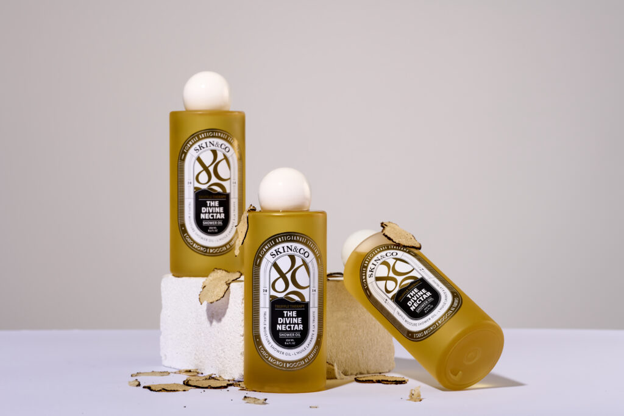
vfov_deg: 13.0
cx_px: 312
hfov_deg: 19.5
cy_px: 208
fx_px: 1820
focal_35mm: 105
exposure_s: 1/160
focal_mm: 105
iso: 64
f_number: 13
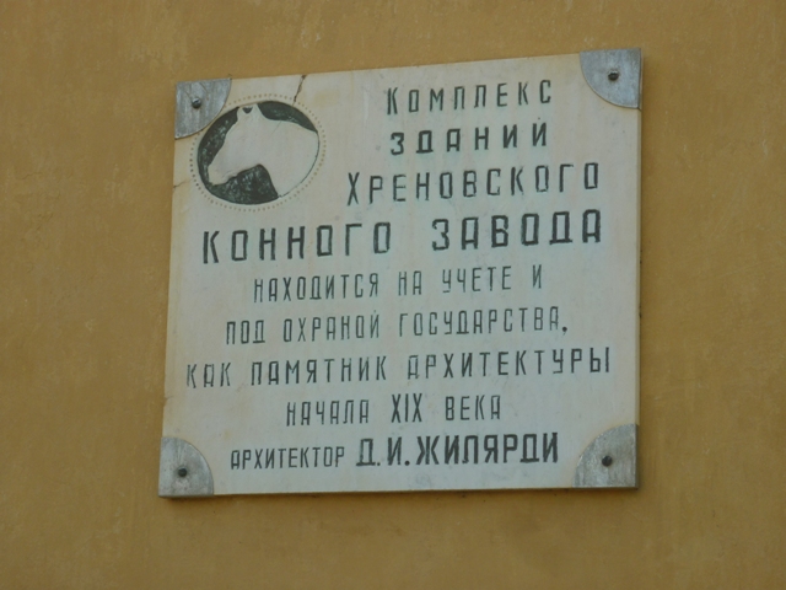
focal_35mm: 116
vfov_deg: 12.8
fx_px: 2634
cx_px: 393
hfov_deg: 17.0
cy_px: 295
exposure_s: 1/200
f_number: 5.3
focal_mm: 19.1
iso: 80
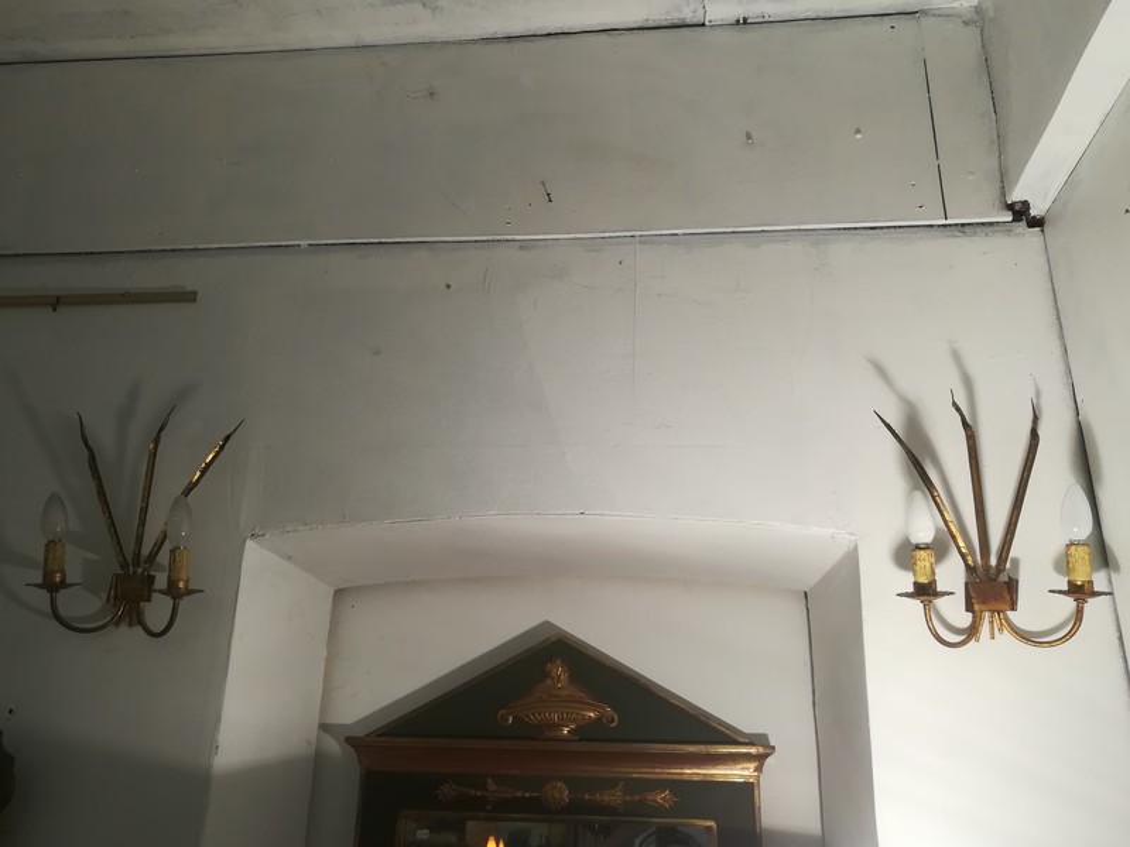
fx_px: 849
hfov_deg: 67.3
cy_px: 424
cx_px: 565
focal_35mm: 26
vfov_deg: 53.1
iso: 100
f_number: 2.2
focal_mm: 3.83
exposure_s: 1/50
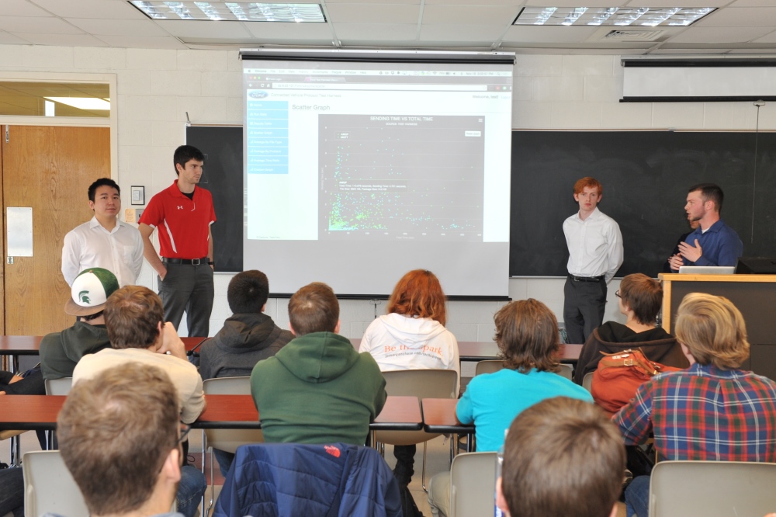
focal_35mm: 44
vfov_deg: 30.5
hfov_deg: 44.5
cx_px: 388
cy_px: 258
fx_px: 948
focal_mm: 44
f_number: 7.1
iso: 1250
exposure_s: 1/60
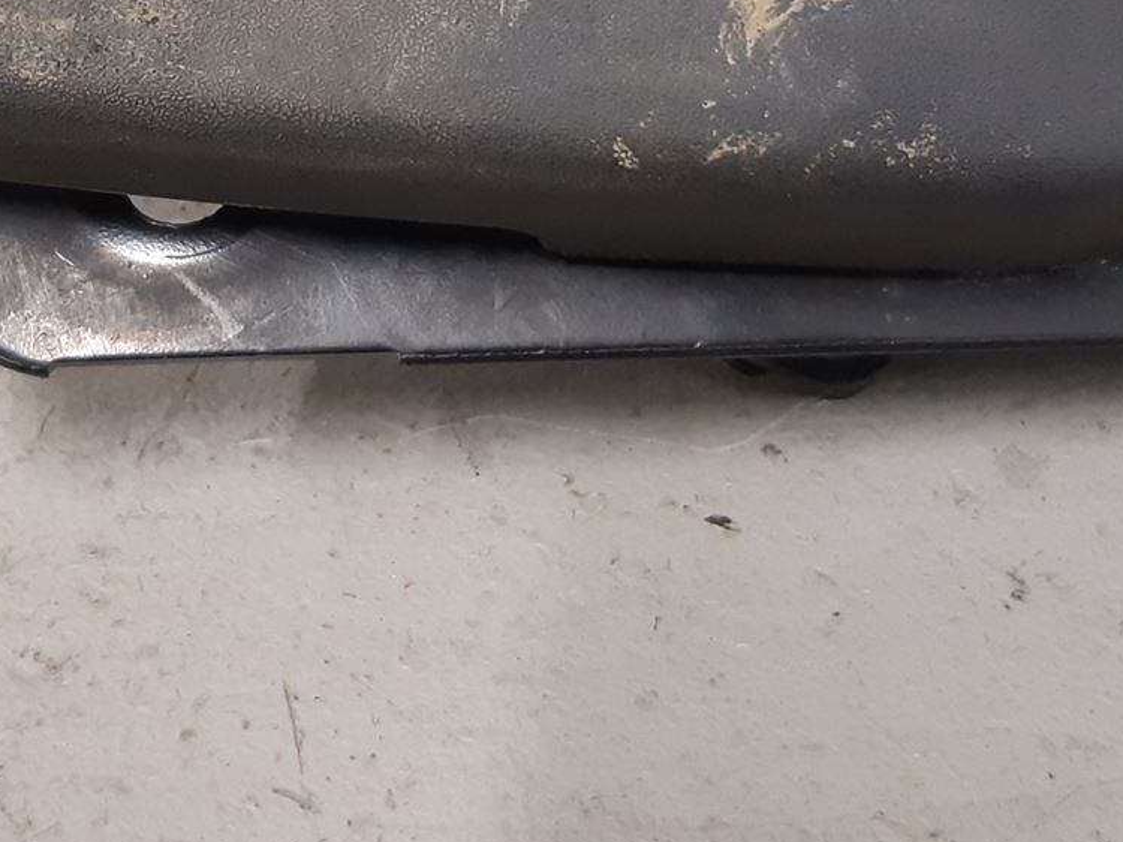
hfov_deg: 27.2
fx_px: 2303
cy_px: 96
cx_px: 349
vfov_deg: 20.3
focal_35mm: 71
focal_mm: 3.93
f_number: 1.7
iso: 200
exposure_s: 1/50
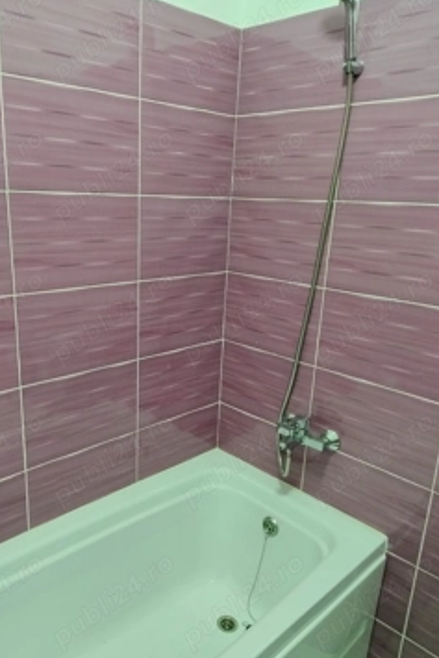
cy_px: 347
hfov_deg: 46.2
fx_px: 512
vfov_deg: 65.4
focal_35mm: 28
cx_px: 178
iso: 1222
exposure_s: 1/50
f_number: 1.8
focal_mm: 5.56
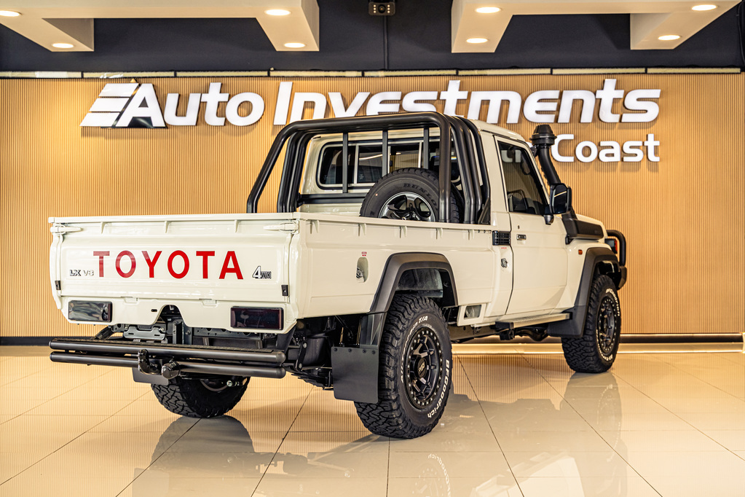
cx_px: 372
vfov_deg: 27.0
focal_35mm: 50
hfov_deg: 39.6
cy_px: 248
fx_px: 1035
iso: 500
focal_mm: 50
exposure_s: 1/125
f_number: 4.5
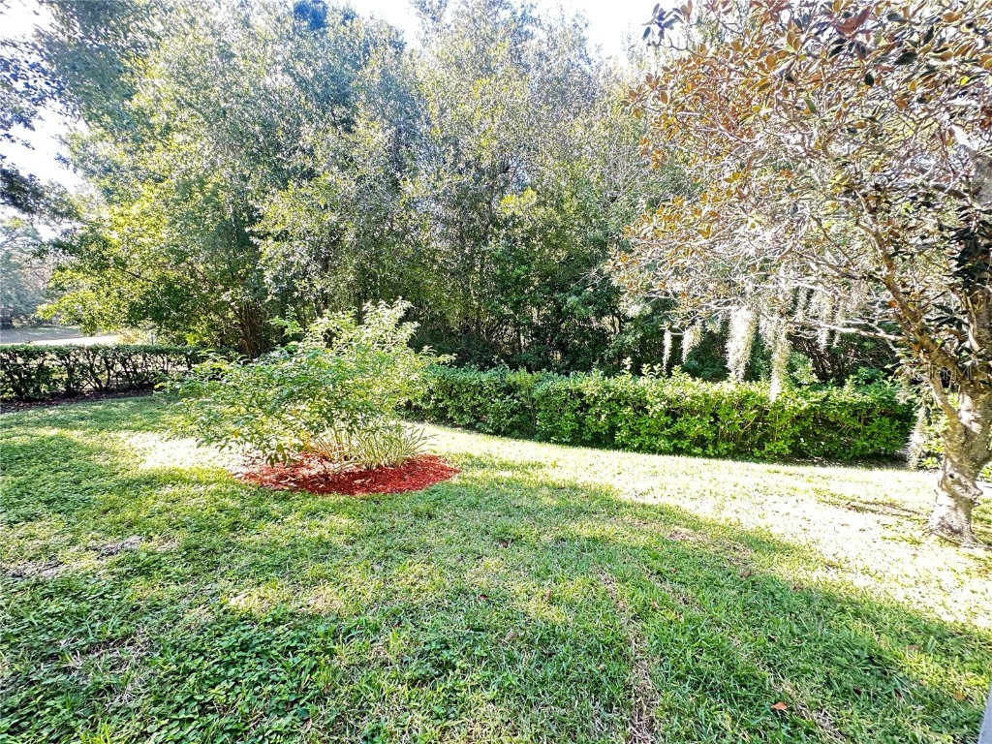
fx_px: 401
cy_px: 372
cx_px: 496
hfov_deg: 102.1
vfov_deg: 85.7
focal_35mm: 14
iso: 160
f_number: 2.2
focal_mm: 2.22
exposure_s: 1/99
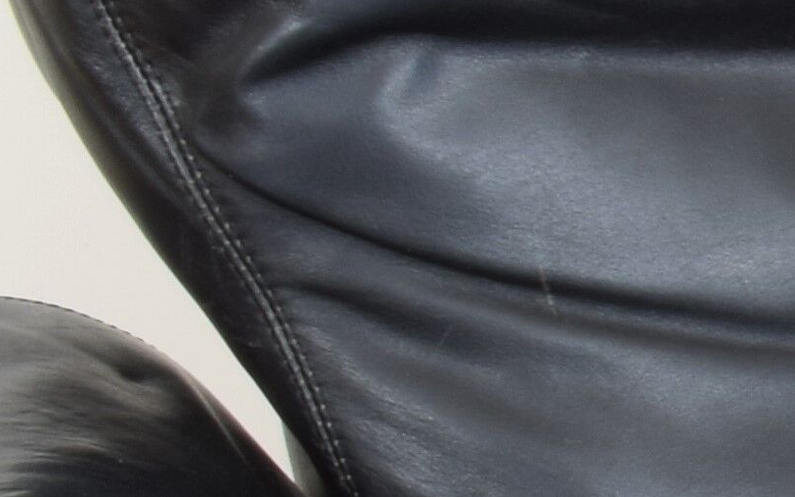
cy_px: 565
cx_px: 2780
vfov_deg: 6.4
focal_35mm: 203
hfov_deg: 8.0
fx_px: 4398
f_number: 22
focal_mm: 18
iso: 100
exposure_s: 5
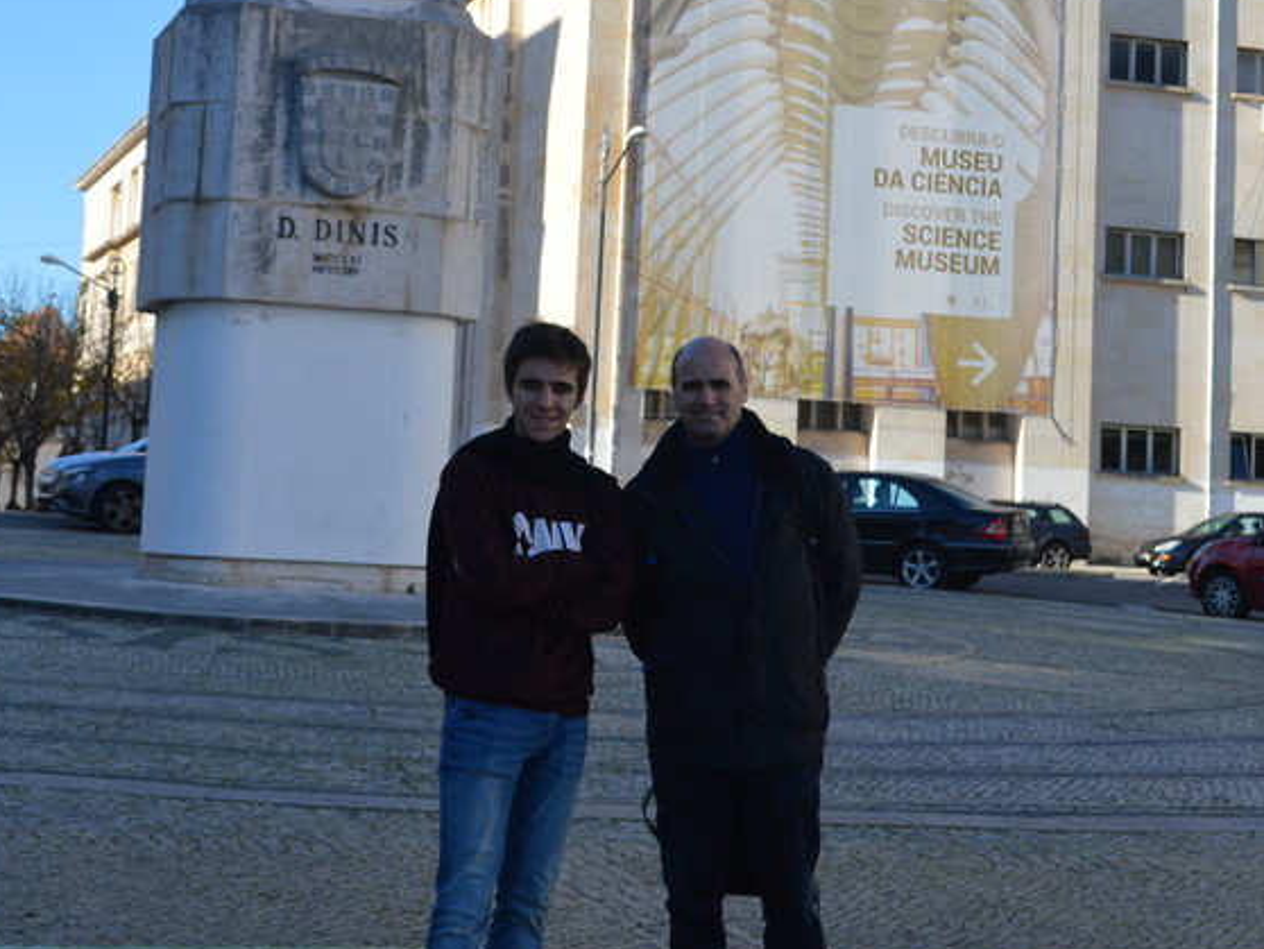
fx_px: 2807
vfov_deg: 19.0
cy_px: 165
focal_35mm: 77
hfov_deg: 25.4
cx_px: 546
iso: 100
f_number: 8
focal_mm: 31
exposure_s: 1/250
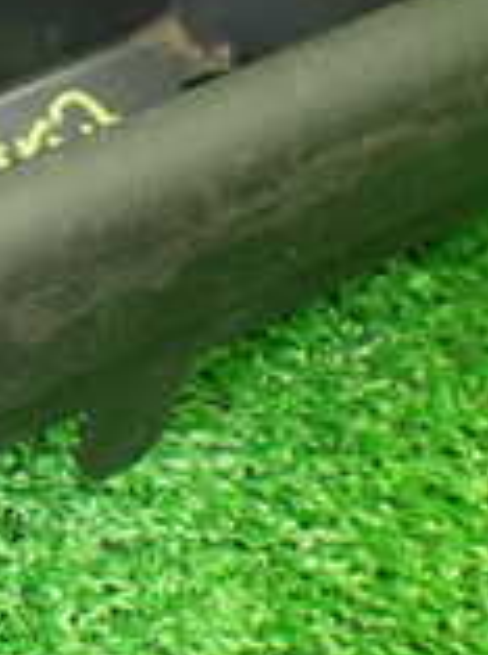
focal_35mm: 115
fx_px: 2170
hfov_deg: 12.3
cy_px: 213
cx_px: -188
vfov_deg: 17.1
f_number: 2.3
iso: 800
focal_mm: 5.4
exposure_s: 1/100
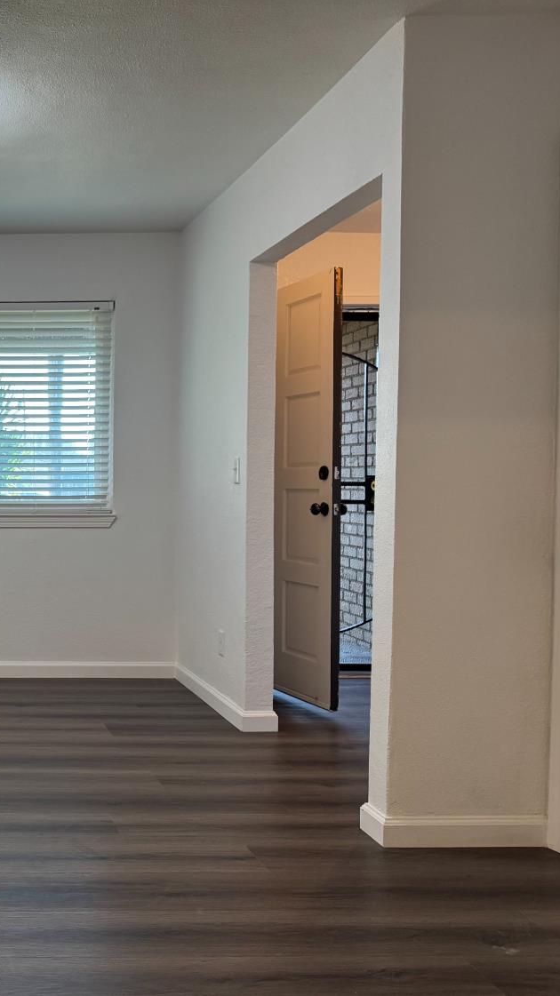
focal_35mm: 35
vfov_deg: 56.6
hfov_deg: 29.8
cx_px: -79
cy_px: 498
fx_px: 925
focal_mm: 6.76
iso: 200
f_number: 1.78
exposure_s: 1/120
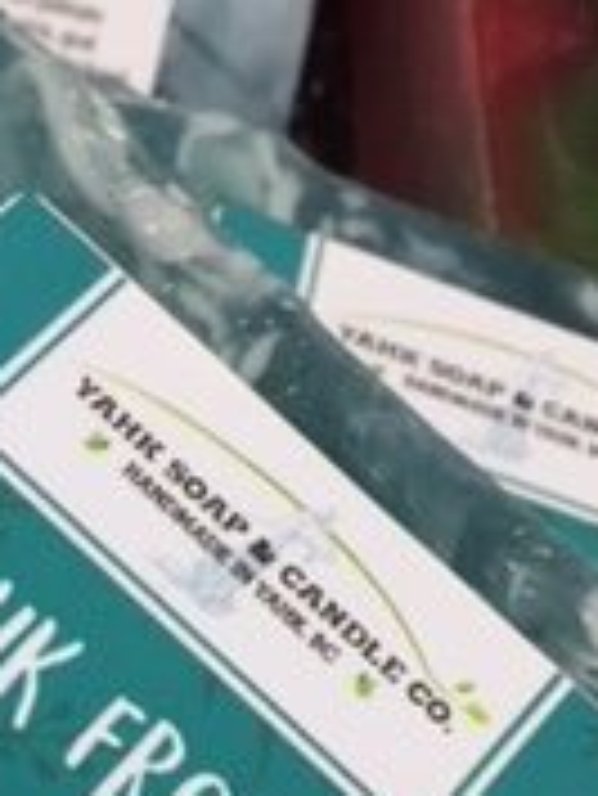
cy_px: 715
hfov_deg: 13.7
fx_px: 2416
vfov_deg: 18.4
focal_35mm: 105
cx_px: -108
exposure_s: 1/40
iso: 32
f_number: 2.2
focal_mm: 4.15
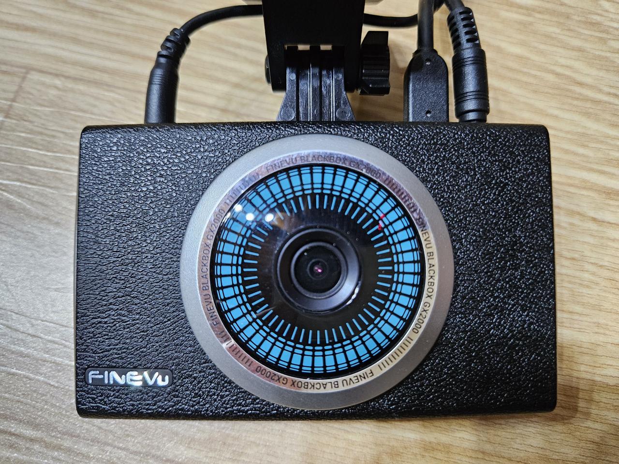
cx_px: 310
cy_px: 232
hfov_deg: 73.9
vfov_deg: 58.9
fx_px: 411
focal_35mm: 23
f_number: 1.8
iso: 800
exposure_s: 1/60
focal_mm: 5.4
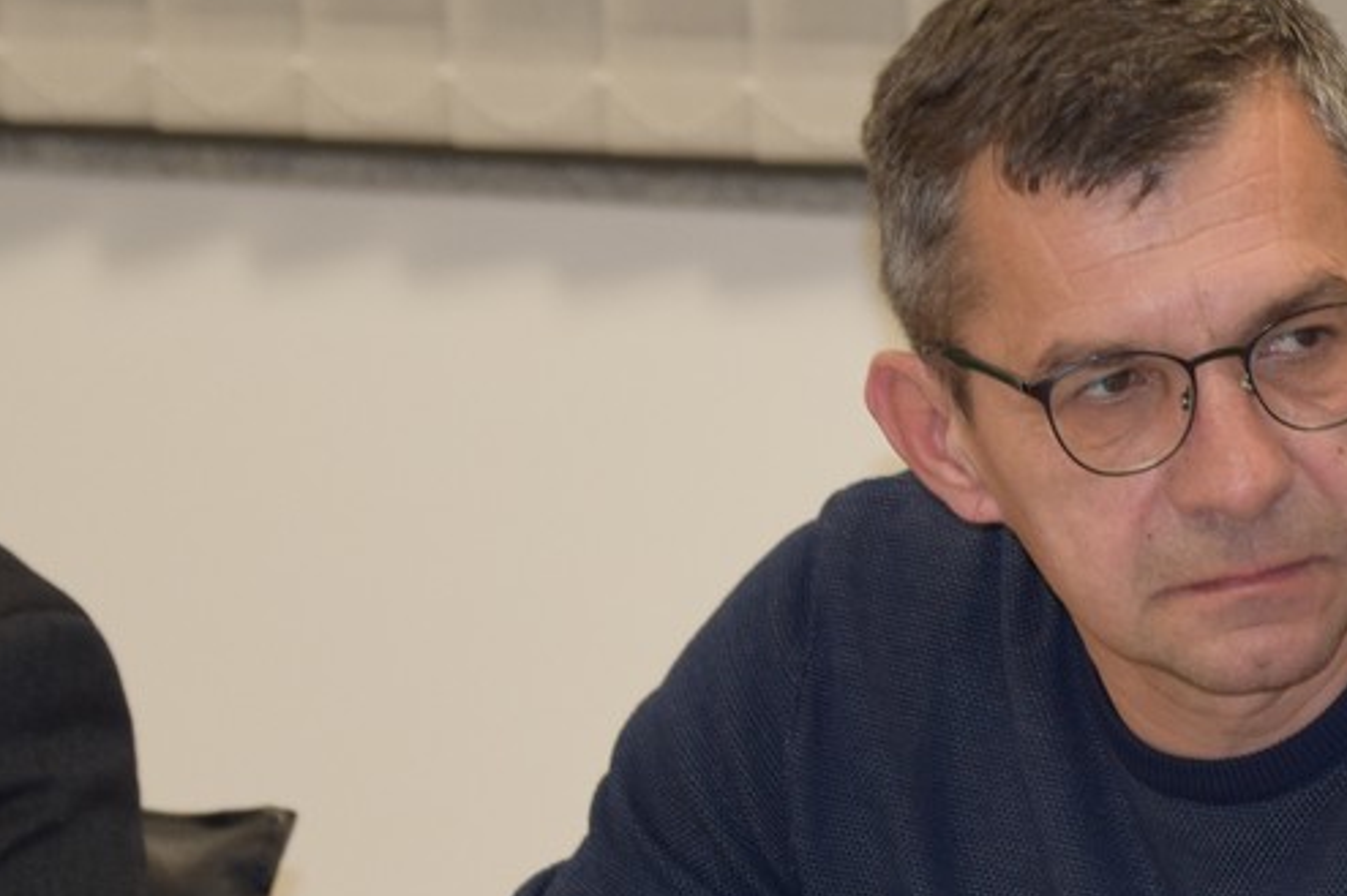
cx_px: 1391
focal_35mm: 255
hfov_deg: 8.0
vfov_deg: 5.4
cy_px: 904
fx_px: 9538
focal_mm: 70
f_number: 5
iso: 800
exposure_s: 1/80
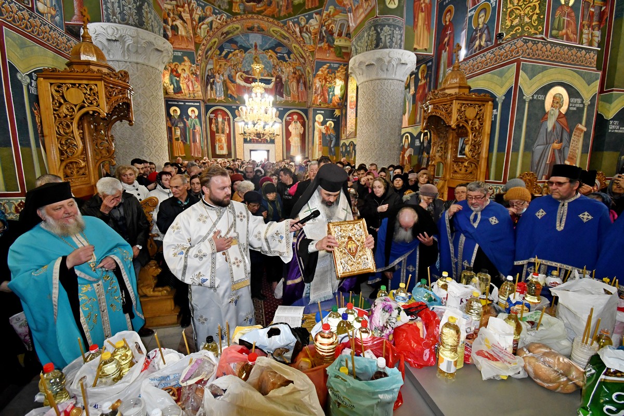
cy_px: 208
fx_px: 260
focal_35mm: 15
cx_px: 312
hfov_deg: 100.4
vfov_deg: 77.3
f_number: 4.5
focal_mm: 10
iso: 2500
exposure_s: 1/60
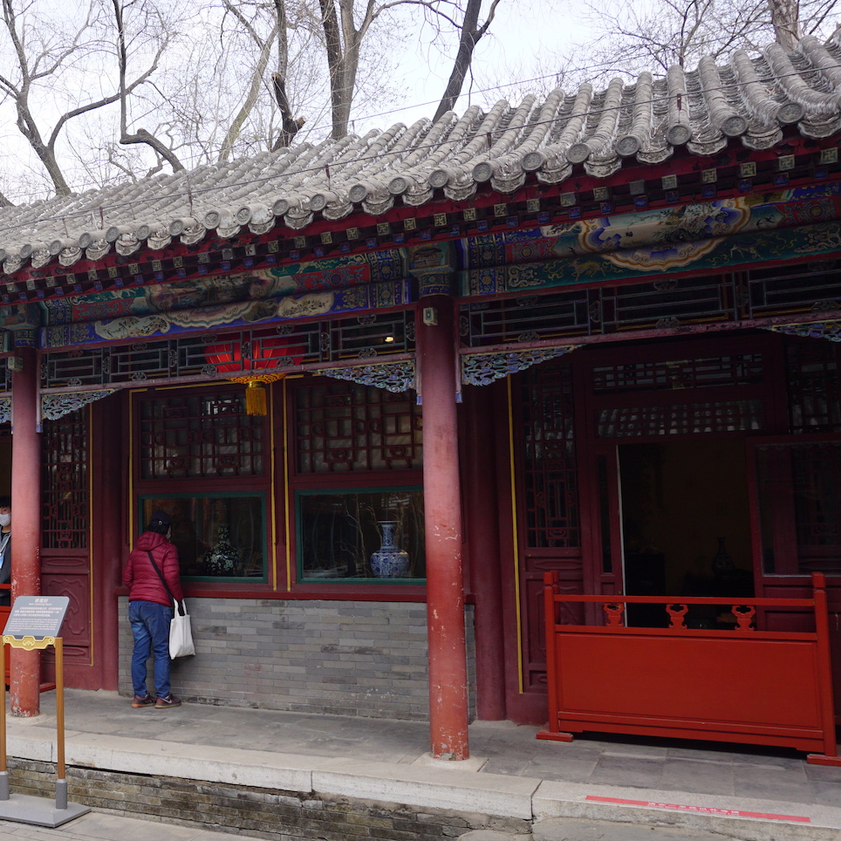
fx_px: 962
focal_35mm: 35
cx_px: 195
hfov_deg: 45.3
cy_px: 434
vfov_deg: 47.2
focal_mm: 16
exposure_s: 1/80
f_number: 6.3
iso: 100
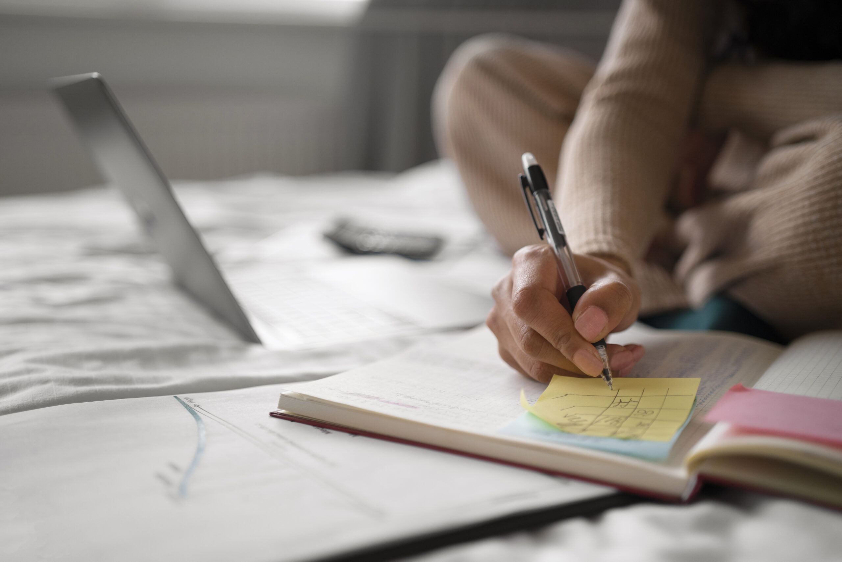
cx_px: 421
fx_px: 936
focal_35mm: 40
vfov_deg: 33.4
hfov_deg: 48.5
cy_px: 281
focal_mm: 40
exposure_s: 1/500
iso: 800
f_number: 2.2
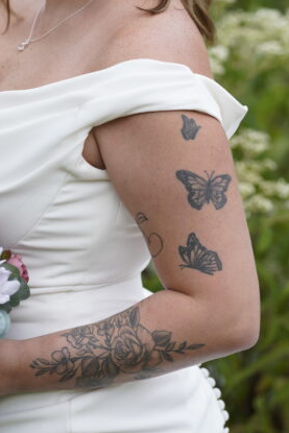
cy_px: 119
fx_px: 3128
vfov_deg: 7.9
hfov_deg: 5.3
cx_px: 86
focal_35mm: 260
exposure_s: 1/500
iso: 100
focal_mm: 135
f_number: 2.5
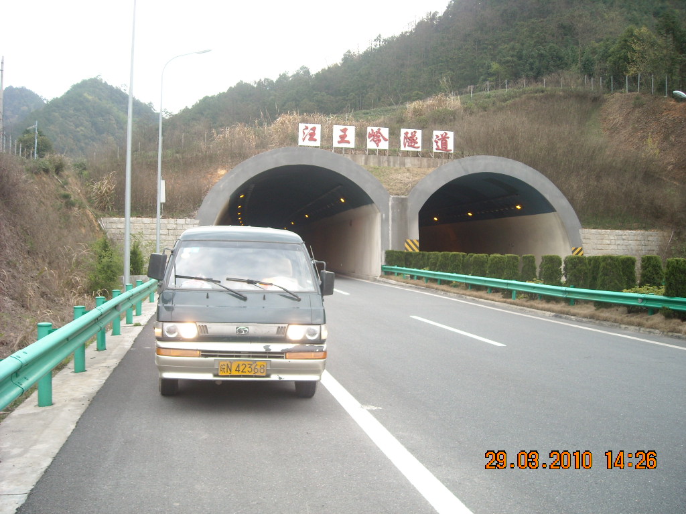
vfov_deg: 40.7
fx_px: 694
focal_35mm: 35
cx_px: 343
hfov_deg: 52.6
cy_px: 257
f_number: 2.8
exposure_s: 1/71
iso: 64
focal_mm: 5.7
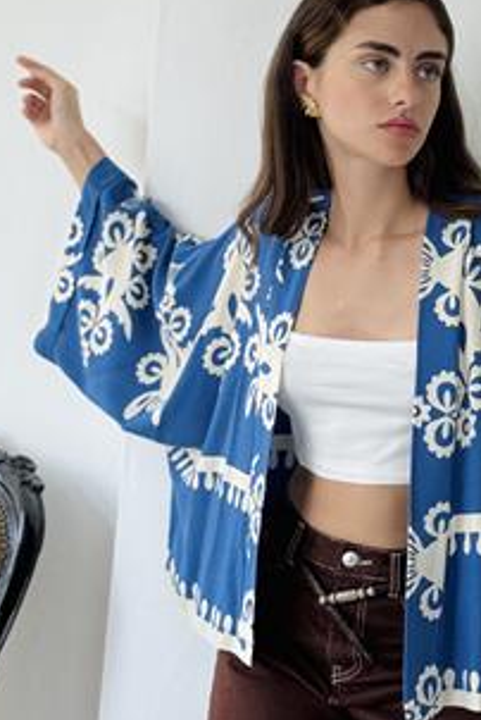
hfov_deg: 15.4
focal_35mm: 88
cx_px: 445
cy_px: 221
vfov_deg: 23.0
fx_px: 1760
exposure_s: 1/234
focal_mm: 6.76
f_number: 1.78
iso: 64
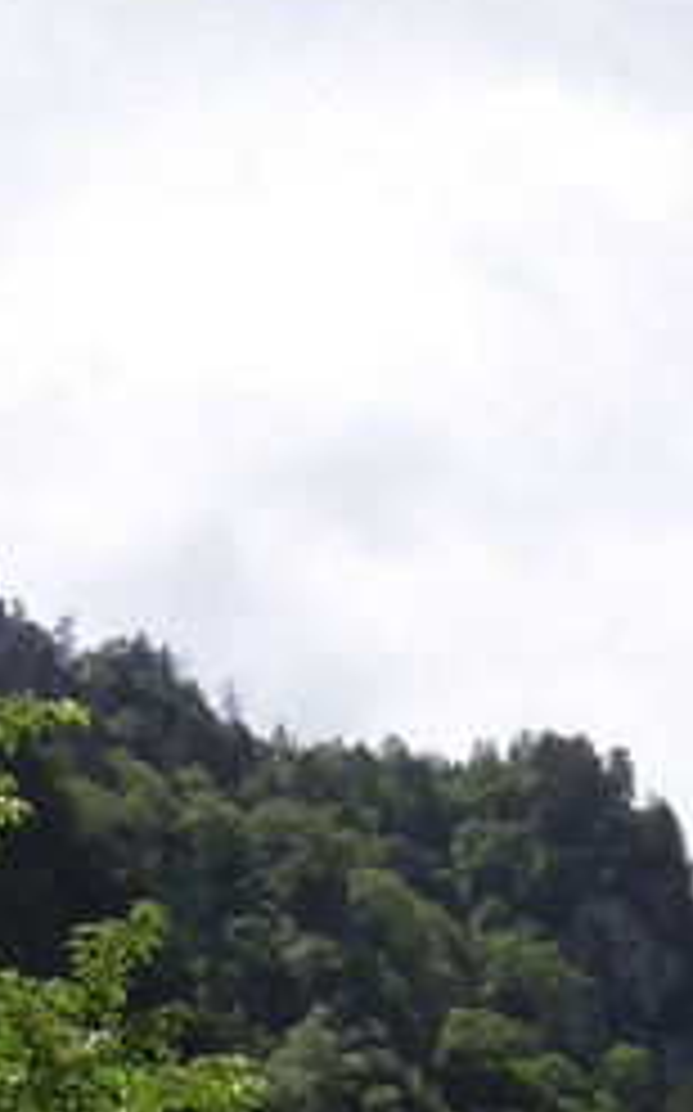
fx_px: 3118
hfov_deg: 12.3
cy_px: 1391
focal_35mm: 103
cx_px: 878
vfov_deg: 18.9
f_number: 3.5
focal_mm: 4.3
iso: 160
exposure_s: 1/1600
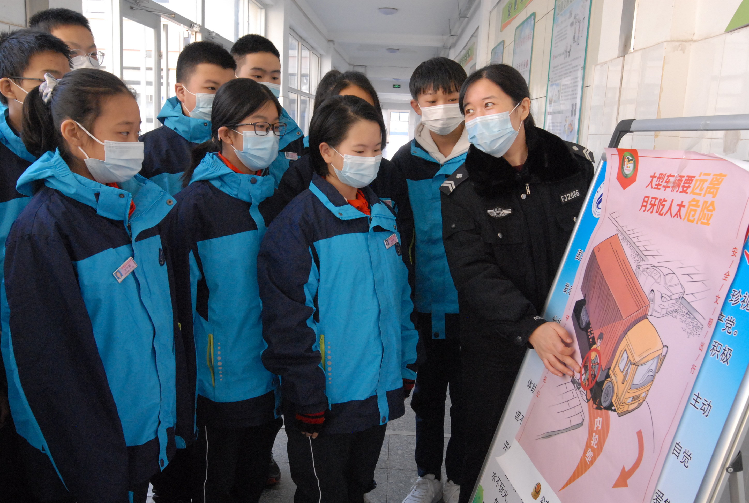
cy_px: 252
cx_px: 374
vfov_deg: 41.9
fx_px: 657
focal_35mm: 32
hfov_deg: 59.4
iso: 1250
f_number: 7.1
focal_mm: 21
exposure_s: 1/160
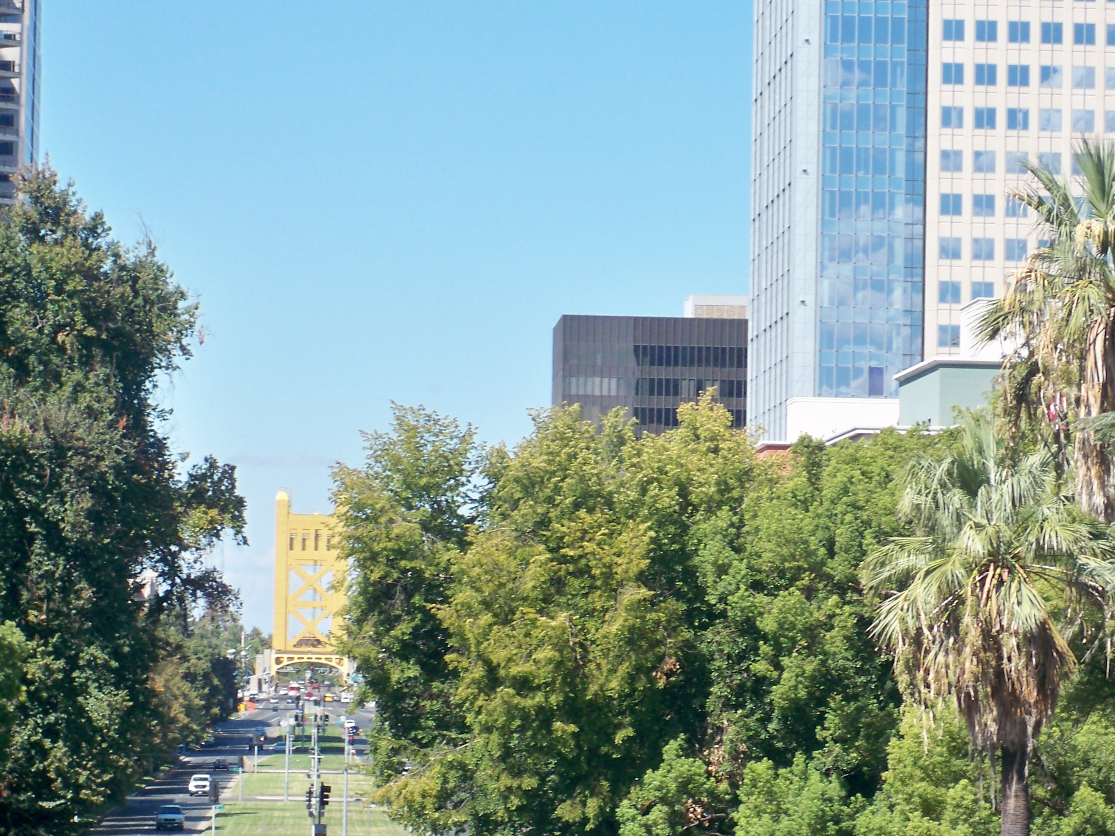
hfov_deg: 11.8
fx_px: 5379
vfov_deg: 8.9
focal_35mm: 167
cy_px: 588
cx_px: 548
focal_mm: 18.8
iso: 64
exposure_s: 1/160
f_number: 5.7
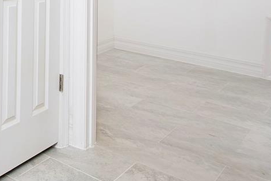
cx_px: -99
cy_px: -53
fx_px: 384
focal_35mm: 51
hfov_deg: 29.5
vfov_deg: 23.5
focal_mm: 15
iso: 500
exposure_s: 1/50
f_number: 10
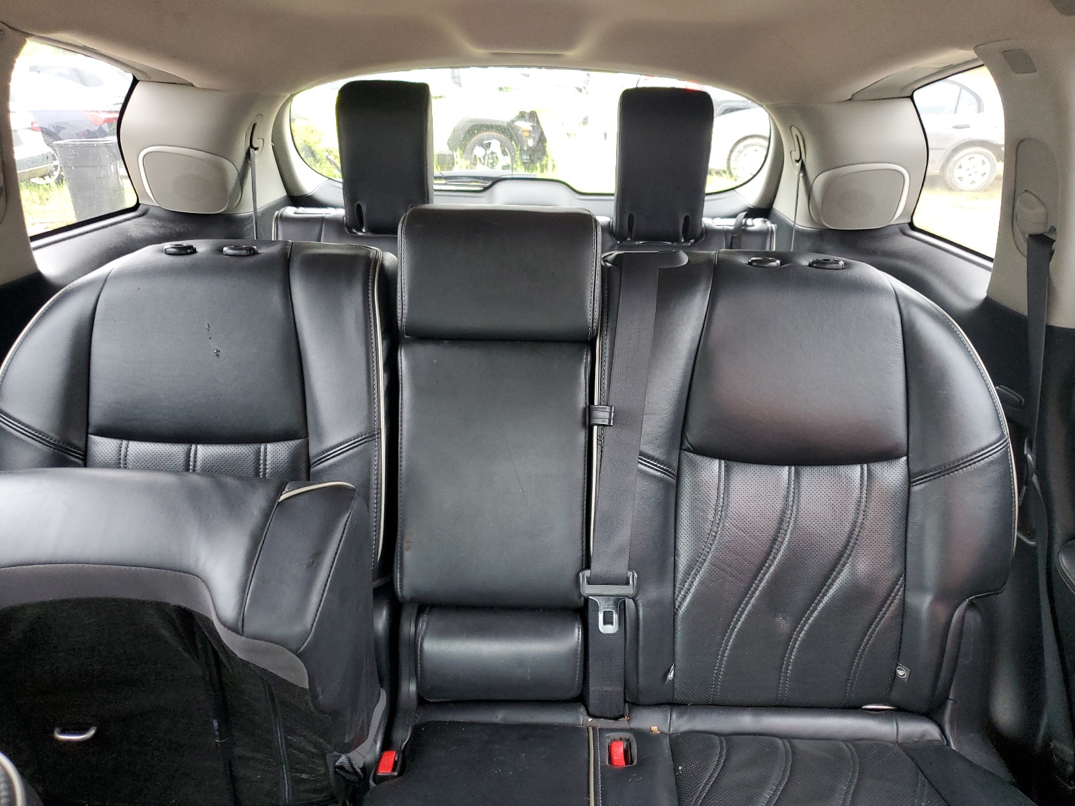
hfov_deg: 67.3
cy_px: 403
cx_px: 538
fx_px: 807
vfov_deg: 53.1
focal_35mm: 26
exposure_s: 1/60.2
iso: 154
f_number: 1.5
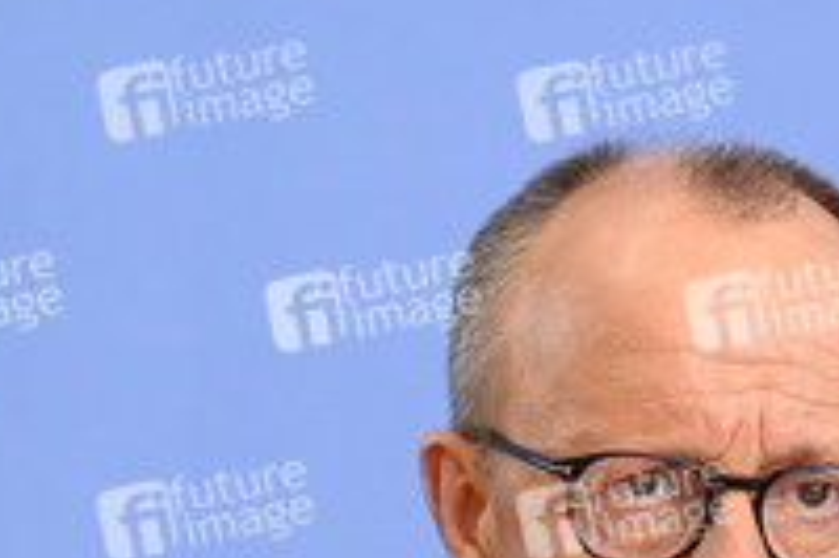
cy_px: 617
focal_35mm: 316
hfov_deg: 6.5
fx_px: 7358
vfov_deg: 4.3
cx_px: 682
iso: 3200
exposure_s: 1/500
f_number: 7.1
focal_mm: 140
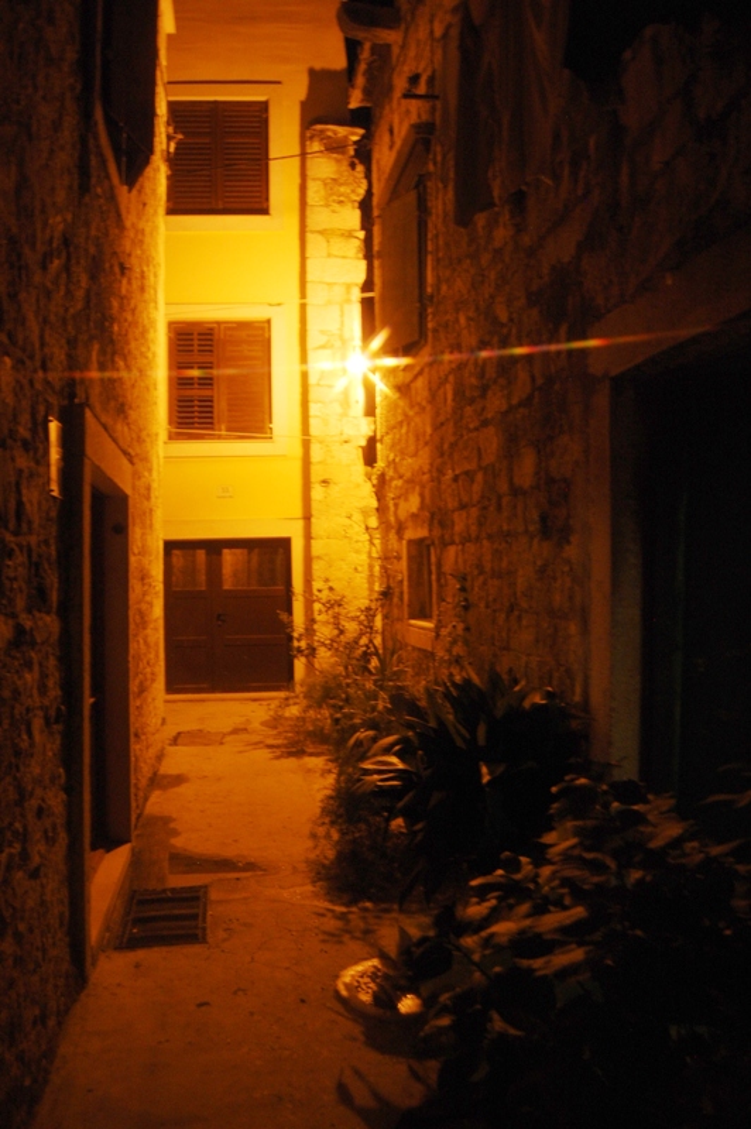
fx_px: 846
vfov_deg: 67.4
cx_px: 376
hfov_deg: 47.9
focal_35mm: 27
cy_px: 564
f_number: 3.5
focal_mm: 18
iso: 400
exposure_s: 1/8
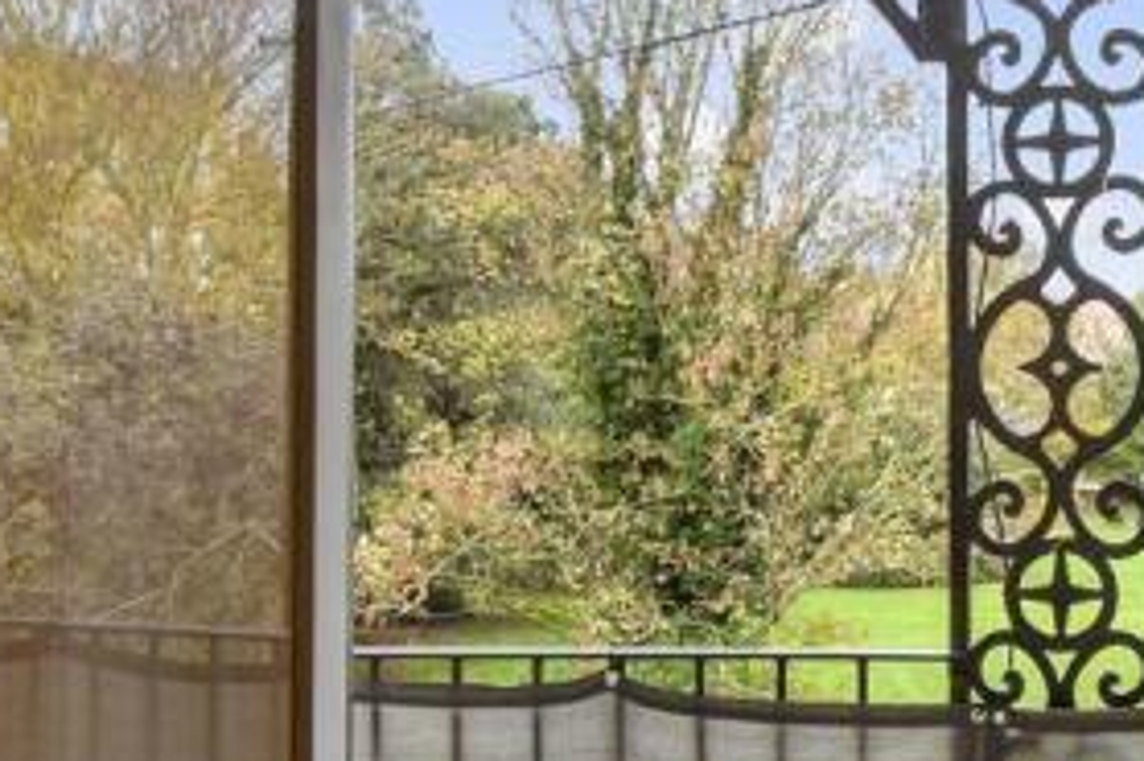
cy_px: 467
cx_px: 1097
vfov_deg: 22.9
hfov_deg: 31.8
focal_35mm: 59
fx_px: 1874
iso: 400
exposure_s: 1/50
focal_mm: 17
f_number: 8
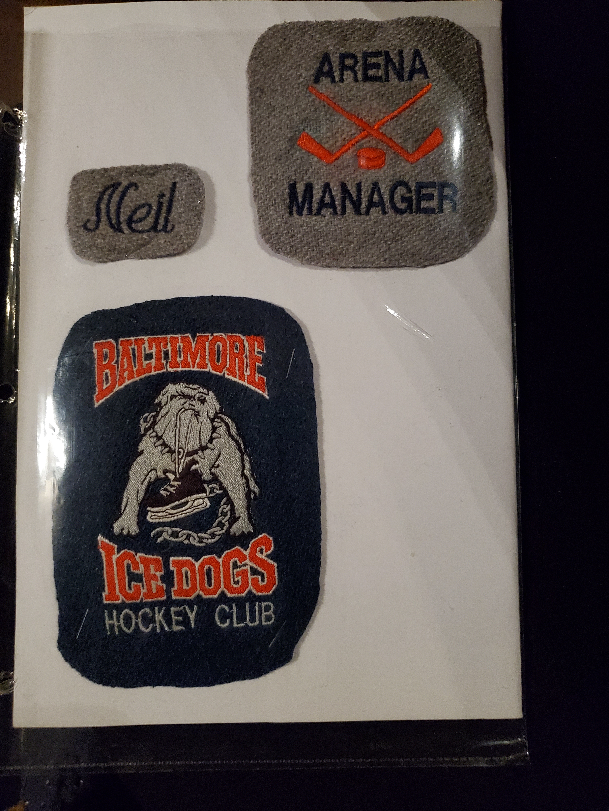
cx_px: 304
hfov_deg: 53.1
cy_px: 406
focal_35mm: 26
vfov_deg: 67.3
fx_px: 610
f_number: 1.5
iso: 640
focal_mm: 4.3
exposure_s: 1/40
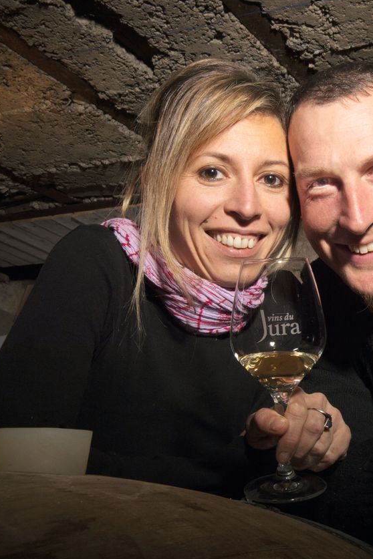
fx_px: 808
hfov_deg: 25.0
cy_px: 280
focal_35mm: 52
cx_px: 356
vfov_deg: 38.2
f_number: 22
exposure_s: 1/250
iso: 400
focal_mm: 34
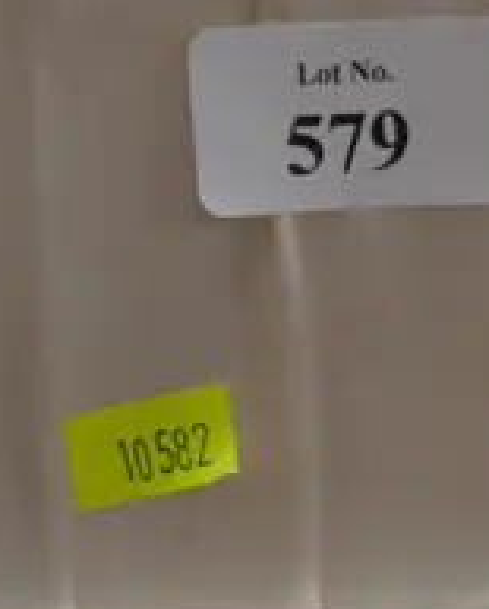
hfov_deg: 7.5
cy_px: 702
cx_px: 382
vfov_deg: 9.2
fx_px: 3736
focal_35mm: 207
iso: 640
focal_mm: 20
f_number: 4.4
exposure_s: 1/60
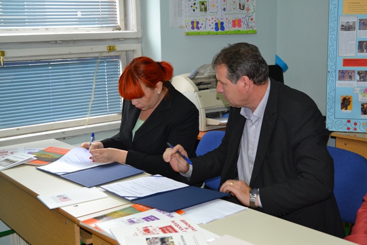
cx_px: 184
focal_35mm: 48
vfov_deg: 28.1
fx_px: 489
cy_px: 122
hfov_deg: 41.1
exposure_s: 1/60
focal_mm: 32
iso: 720
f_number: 4.8
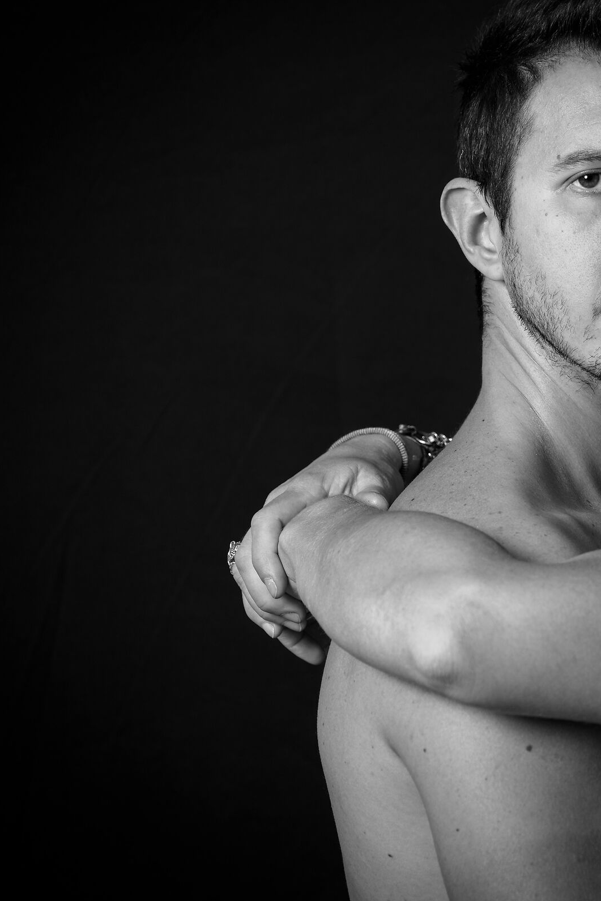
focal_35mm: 181
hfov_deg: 7.6
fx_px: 4531
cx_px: 556
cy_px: 451
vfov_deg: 11.4
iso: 64
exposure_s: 1/125
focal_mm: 120
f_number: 4
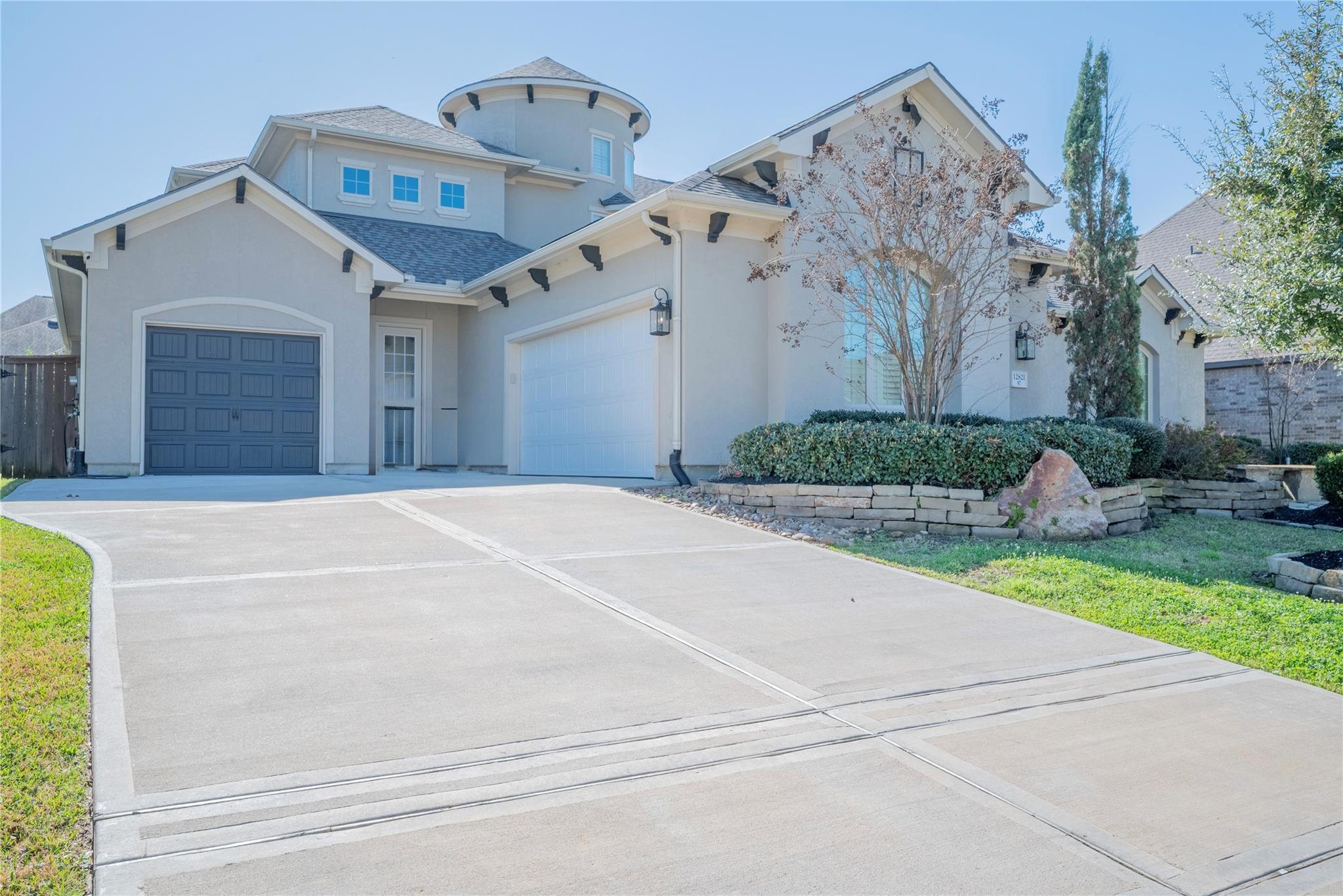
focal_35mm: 25
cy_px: 448
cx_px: 672
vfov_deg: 51.3
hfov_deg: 71.5
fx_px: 933
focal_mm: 25
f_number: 11
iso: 320
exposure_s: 1/1250
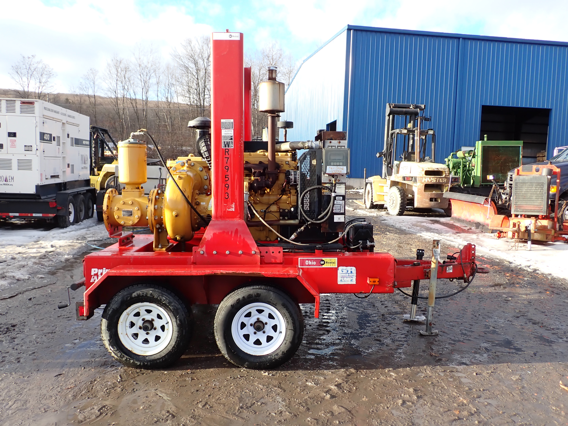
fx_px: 492
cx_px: 284
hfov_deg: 60.0
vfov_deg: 46.8
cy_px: 213
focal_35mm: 30
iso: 100
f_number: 3.2
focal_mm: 5.4
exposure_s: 1/320
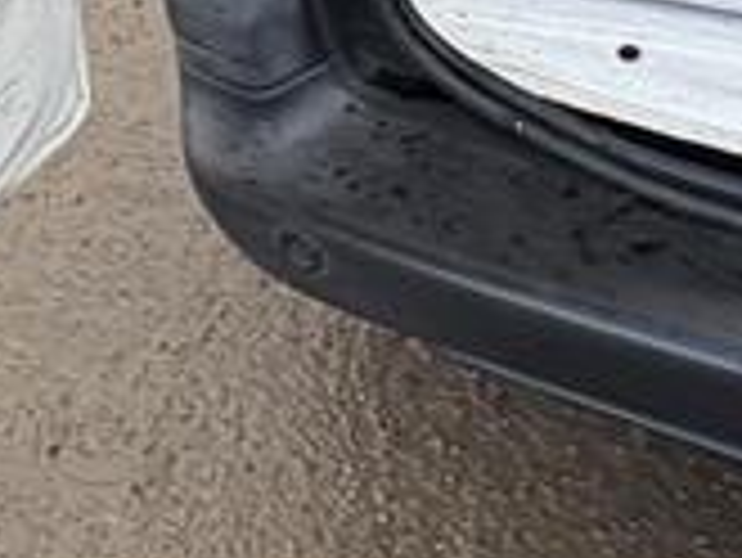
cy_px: -598
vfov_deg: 15.2
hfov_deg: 25.1
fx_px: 1630
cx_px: 112
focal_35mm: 76
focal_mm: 2.22
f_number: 2.2
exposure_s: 1/122
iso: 64
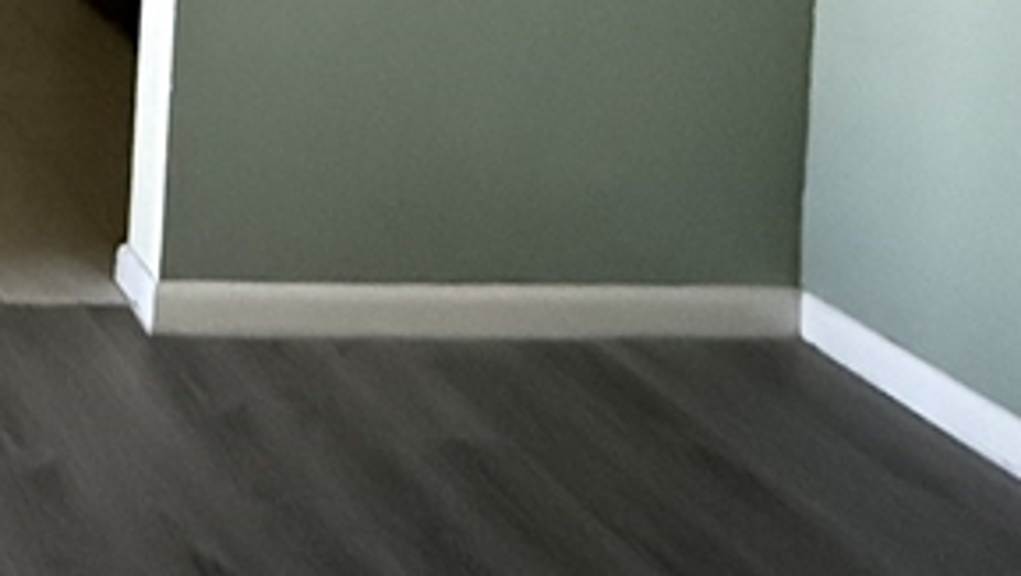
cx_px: -378
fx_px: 1463
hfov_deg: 29.2
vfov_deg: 17.5
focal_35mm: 54
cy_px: -495
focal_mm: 2.22
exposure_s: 1/40
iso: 1600
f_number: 2.2
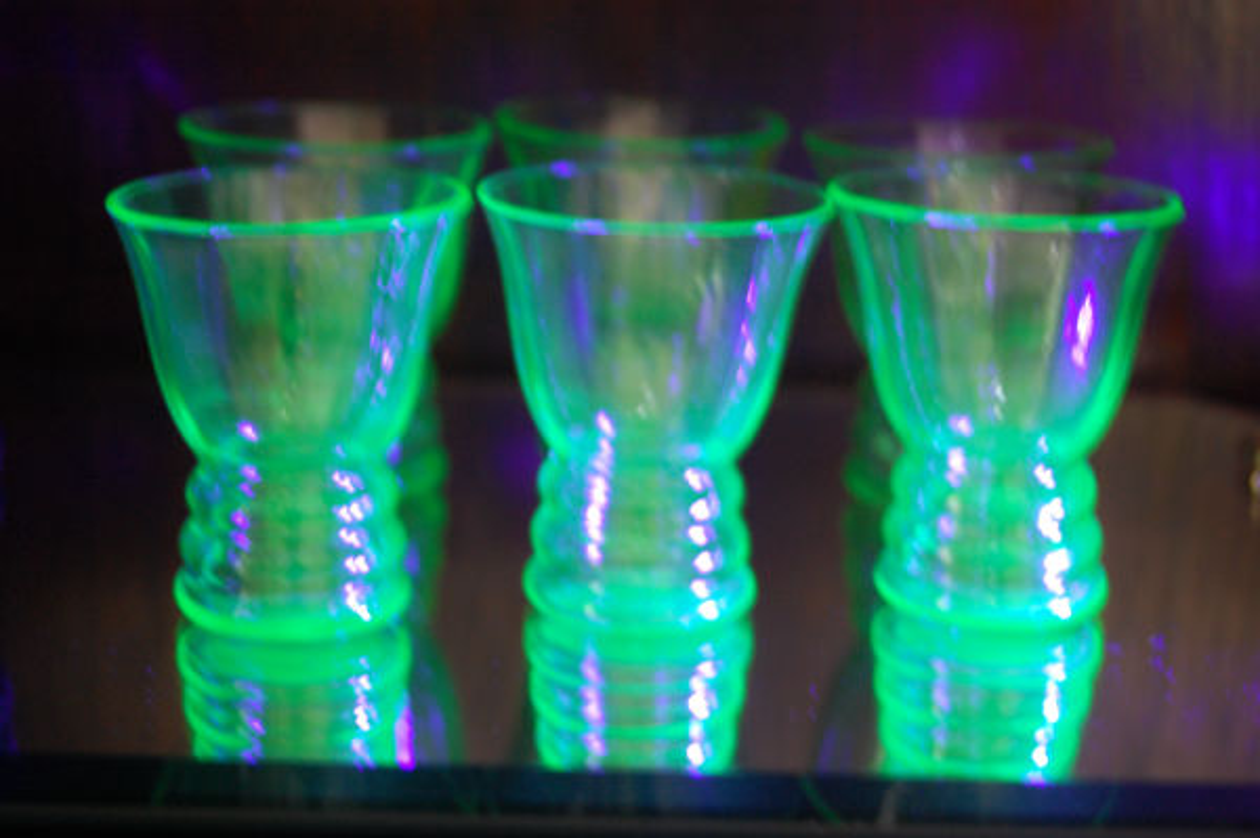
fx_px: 2728
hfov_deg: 26.0
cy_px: 419
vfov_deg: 17.5
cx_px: 630
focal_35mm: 78
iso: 800
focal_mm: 52
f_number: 5.6
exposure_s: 1/8
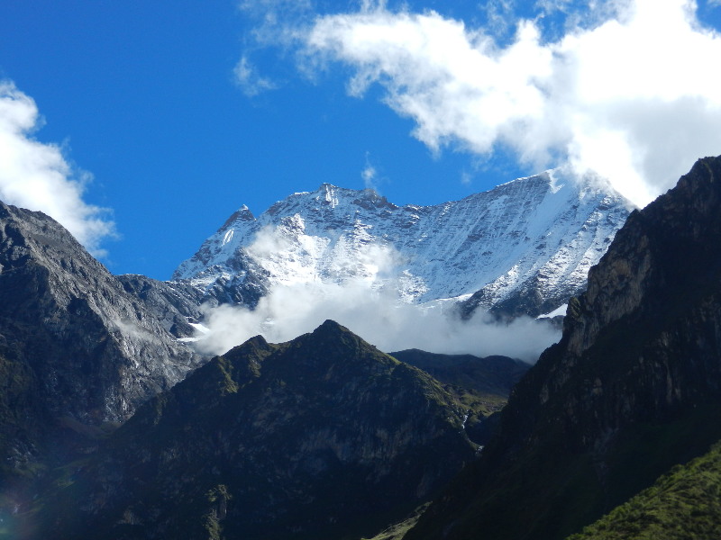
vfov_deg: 21.6
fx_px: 1416
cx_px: 360
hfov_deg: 28.6
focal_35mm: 68
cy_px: 270
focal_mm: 12.3
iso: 160
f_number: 4.6
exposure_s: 1/1000
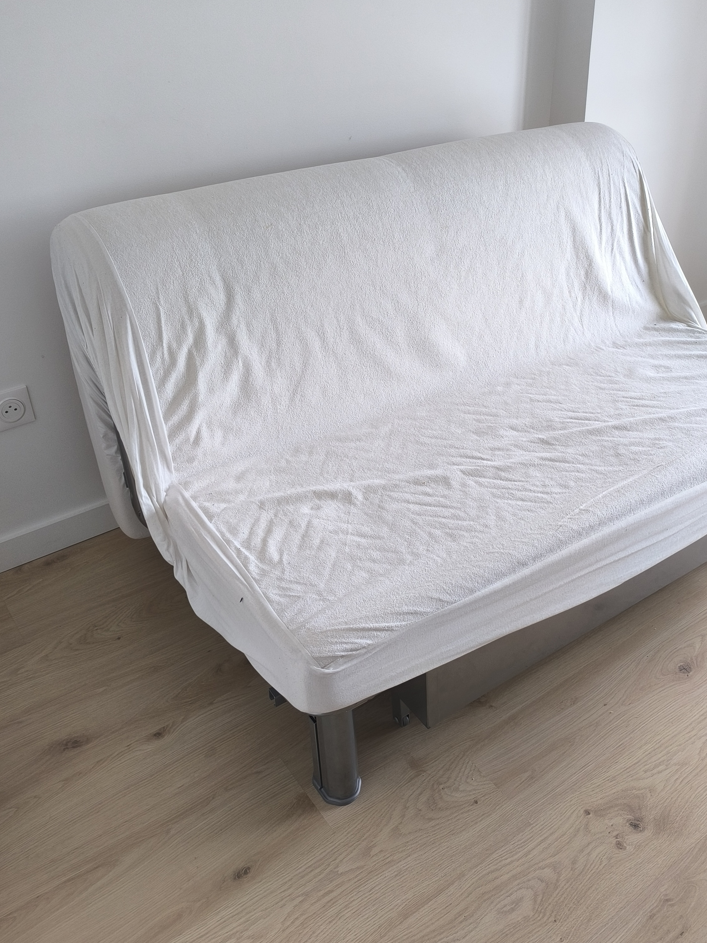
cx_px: 411
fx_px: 844
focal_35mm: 31
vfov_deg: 58.1
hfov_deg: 45.3
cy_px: 401
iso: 800
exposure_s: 1/120
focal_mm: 6.14
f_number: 1.65
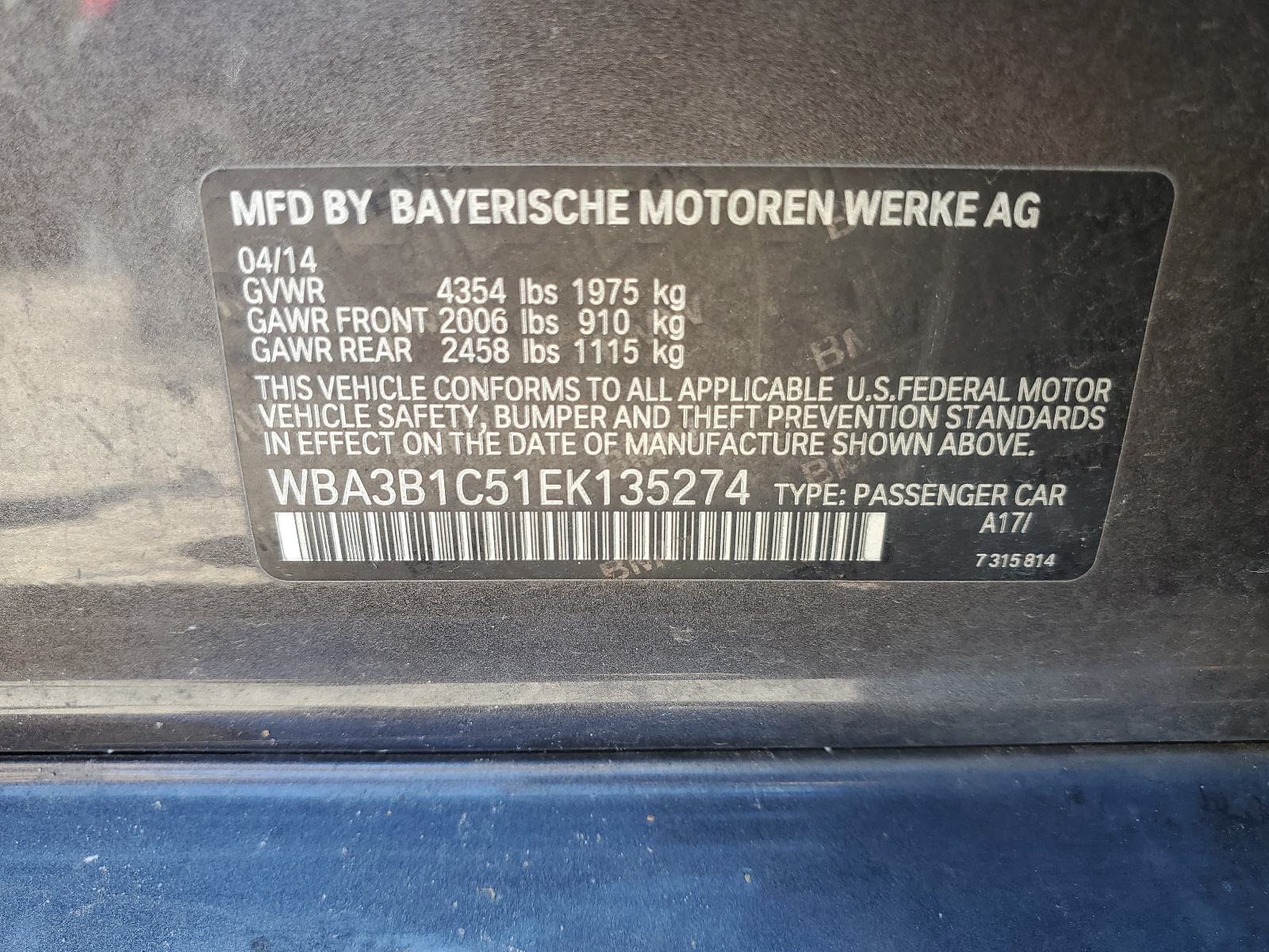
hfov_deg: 67.3
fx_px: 953
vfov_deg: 53.1
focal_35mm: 26
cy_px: 476
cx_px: 634
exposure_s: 1/133
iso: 50
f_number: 1.5
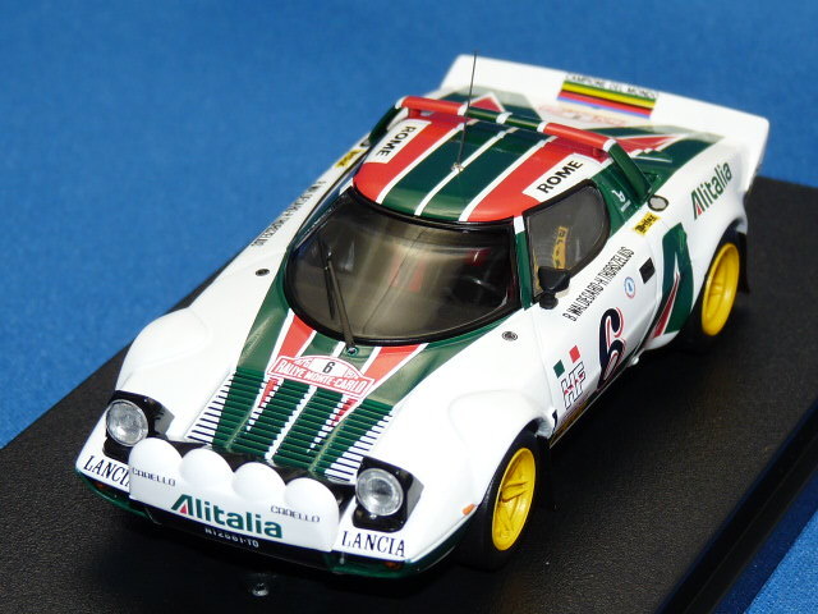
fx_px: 3379
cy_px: 307
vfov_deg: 10.4
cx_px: 409
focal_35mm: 143
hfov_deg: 13.8
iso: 100
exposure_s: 1/40
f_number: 3.4
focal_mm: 14.4
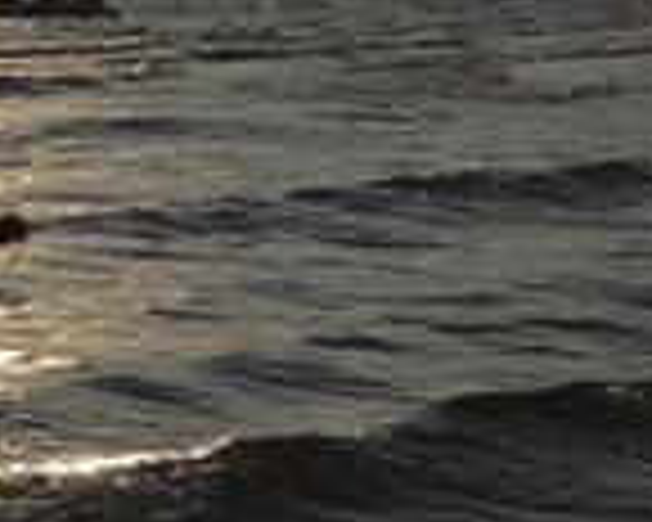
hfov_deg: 12.9
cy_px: 135
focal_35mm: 125
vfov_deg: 12.3
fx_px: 2412
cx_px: -760
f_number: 2.2
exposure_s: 1/9901
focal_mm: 4.15
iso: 32
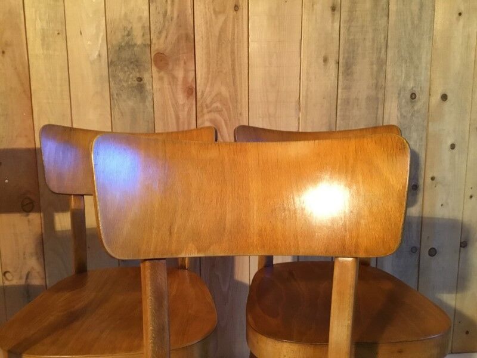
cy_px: 179
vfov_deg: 45.4
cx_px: 238
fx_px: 427
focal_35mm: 31
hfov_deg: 58.4
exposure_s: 1/25
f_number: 2.4
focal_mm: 3.3
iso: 200
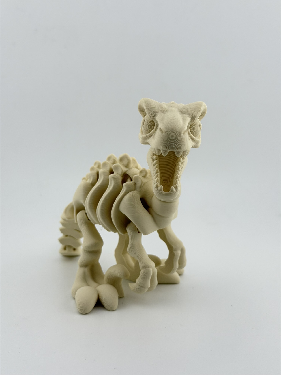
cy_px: 188
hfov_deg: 30.3
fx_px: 520
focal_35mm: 48
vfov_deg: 39.7
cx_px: 140
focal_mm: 6.76
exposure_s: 1/2146
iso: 64
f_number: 1.78
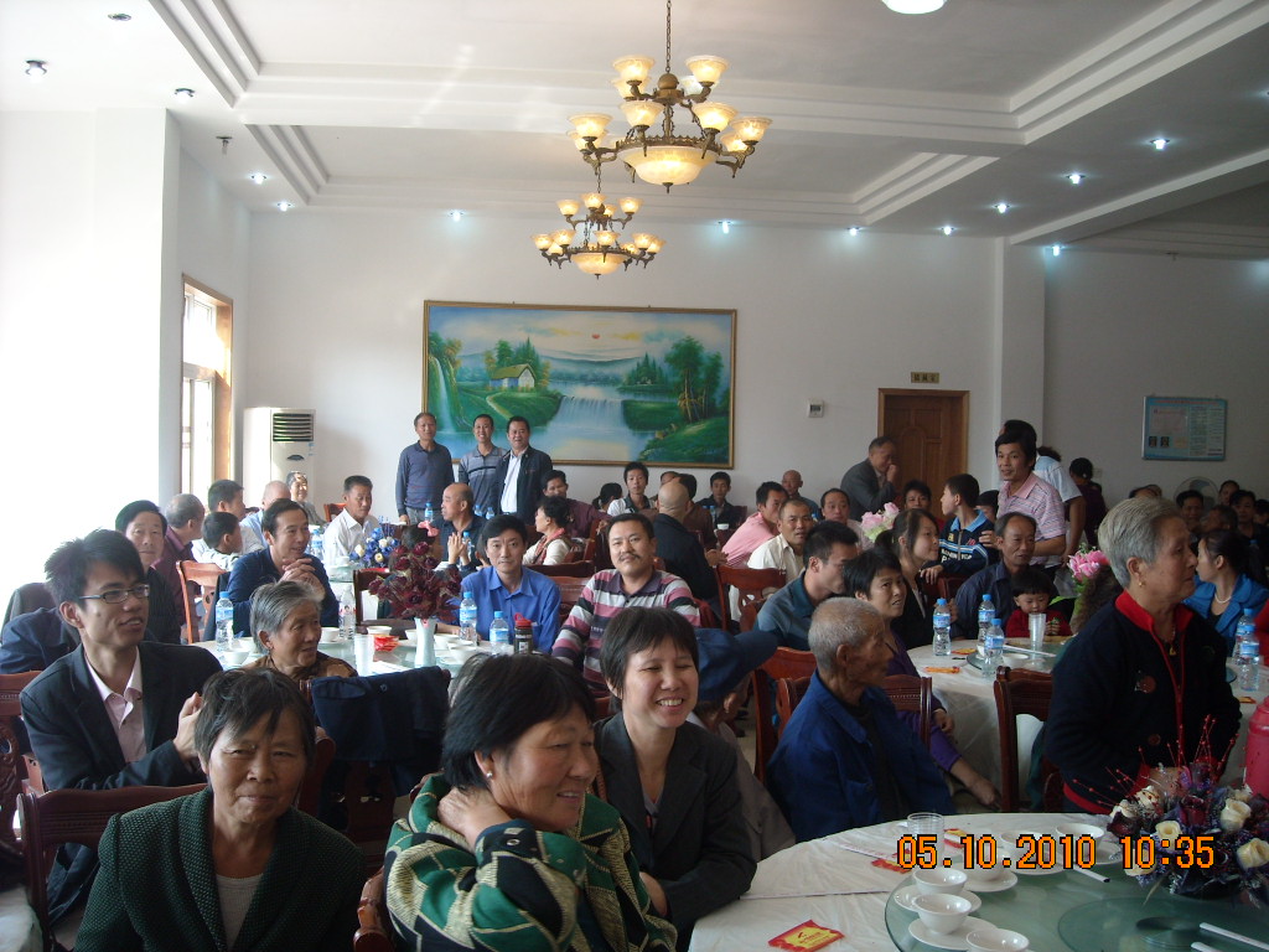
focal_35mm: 35
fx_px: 1283
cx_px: 634
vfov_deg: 40.7
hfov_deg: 52.6
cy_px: 476
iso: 91
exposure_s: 1/60
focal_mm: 5.7
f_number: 2.8
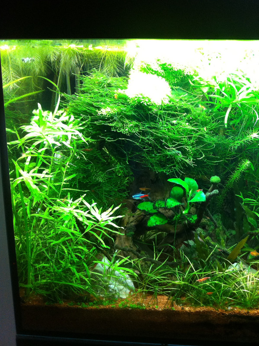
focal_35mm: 47
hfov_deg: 29.6
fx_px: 469
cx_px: 232
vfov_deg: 40.4
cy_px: 173
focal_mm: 3.85
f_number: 2.8
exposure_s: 1/15
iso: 160
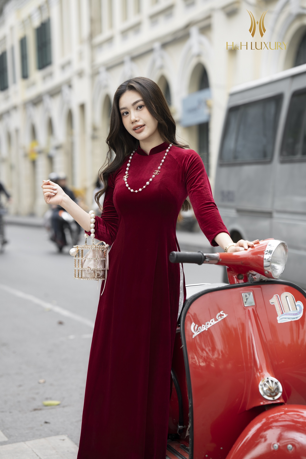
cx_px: 153
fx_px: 1084
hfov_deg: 16.1
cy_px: 230
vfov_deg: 23.9
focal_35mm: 85
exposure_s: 1/160
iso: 200
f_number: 3.2
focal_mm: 85
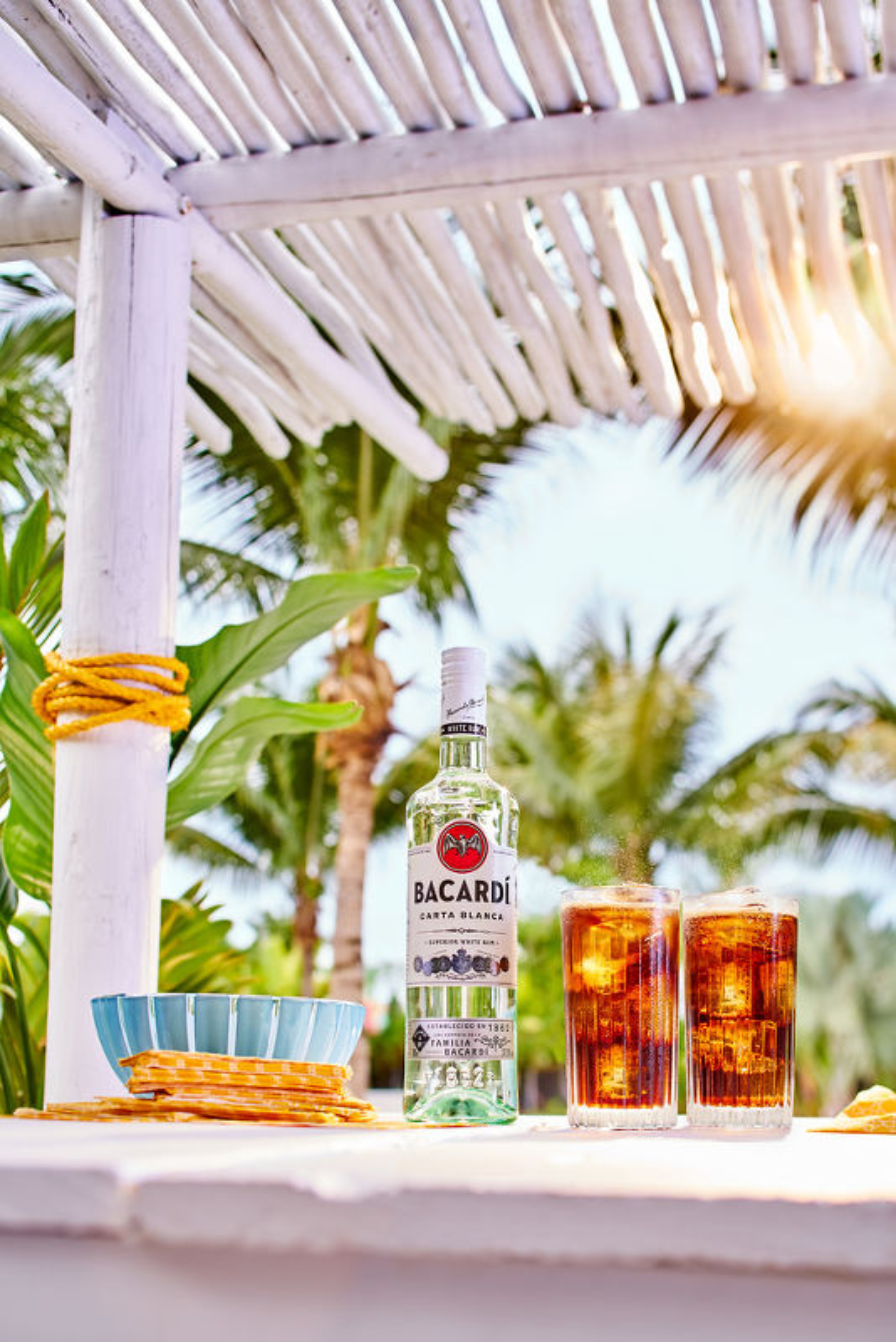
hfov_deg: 29.9
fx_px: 1678
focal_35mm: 45
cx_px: 448
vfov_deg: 43.6
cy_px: 671
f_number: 4.5
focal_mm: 45
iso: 400
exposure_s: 1/60
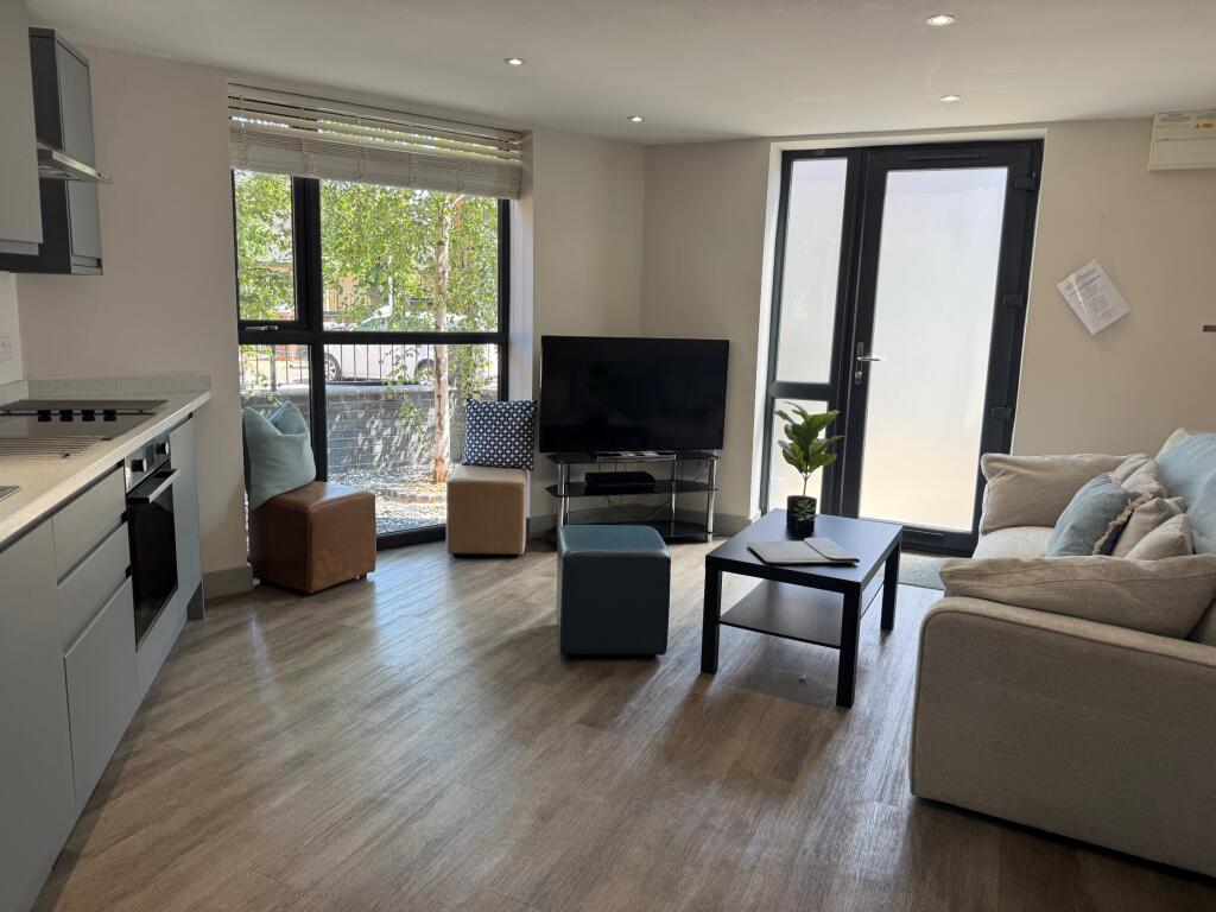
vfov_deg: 56.8
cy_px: 456
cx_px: 608
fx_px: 843
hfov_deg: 71.6
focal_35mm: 24
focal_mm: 6.76
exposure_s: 1/138
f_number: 1.78
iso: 50
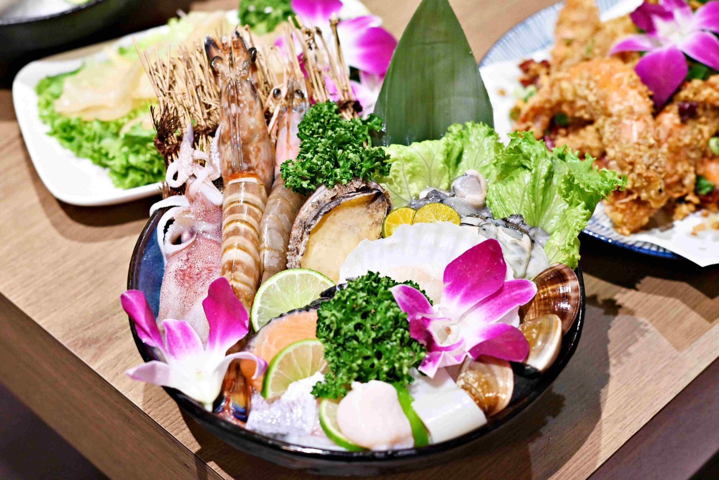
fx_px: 1498
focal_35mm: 75
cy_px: 240
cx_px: 360
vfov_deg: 18.2
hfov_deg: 27.0
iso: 1250
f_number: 3.2
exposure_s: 1/200
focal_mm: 50
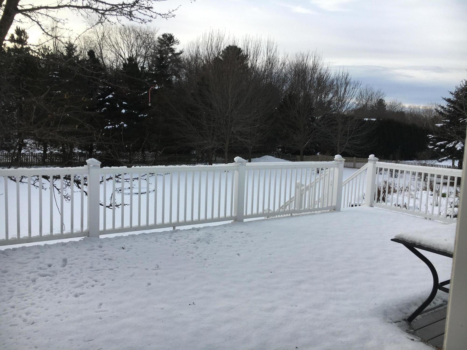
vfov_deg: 48.2
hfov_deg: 61.7
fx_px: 391
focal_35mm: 29
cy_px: 175
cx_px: 234
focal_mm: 4.15
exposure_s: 1/836
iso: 25
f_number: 2.2
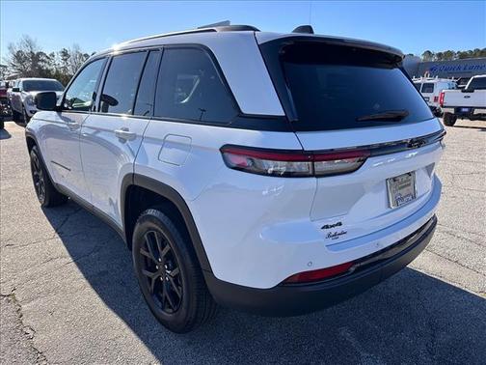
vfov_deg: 56.8
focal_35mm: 24
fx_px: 337
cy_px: 182
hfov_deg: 71.6
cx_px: 243
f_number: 1.78
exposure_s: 1/2469
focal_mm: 6.86
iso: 80
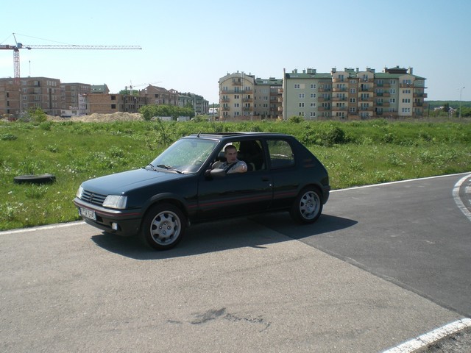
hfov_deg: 49.0
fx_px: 517
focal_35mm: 38
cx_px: 236
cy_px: 176
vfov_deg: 37.7
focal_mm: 6.3
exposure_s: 1/400
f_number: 4.4
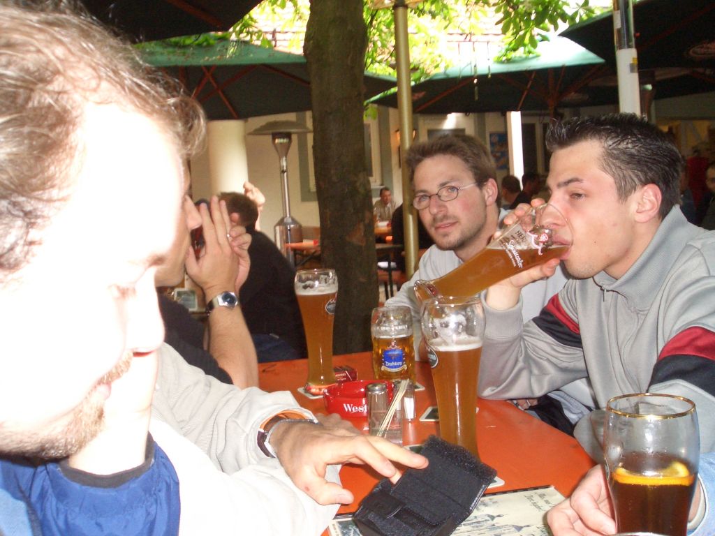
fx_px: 744
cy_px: 268
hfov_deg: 51.4
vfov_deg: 39.7
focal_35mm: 36
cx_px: 358
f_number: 4
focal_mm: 4.8
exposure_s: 1/40
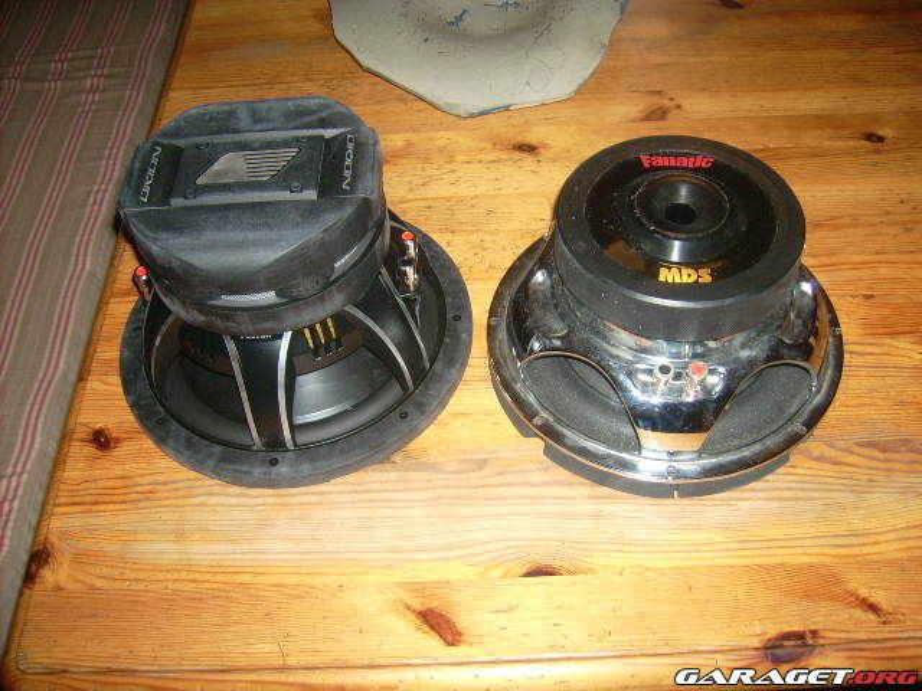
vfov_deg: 40.7
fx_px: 932
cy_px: 346
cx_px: 461
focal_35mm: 35
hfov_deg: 52.6
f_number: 2.8
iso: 100
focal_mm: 5.95
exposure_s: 1/60
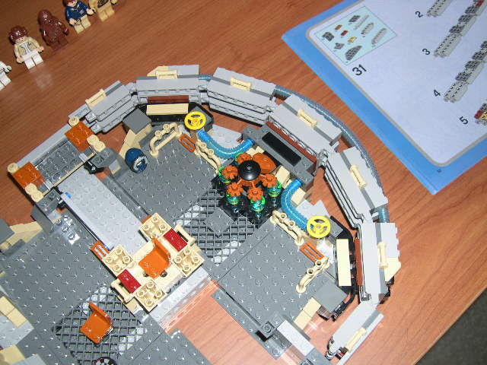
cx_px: 244
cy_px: 182
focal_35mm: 38
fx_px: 535
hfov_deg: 49.0
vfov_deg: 37.7
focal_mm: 8
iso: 100
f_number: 2.8
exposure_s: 1/60
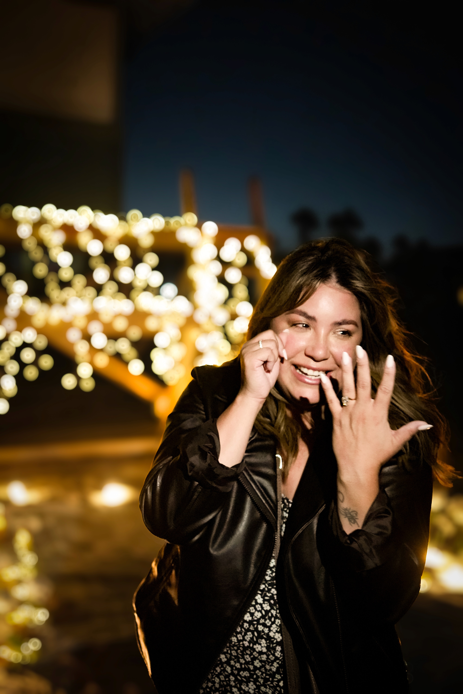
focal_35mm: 35
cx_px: 232
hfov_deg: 37.9
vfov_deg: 54.4
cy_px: 347
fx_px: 675
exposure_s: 1/100
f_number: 2.8
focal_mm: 35
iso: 10000
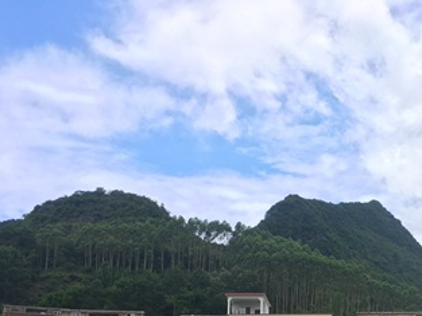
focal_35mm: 51
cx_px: 363
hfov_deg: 35.7
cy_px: 275
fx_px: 622
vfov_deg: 27.7
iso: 25
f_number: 2.2
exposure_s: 1/641
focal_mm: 4.15
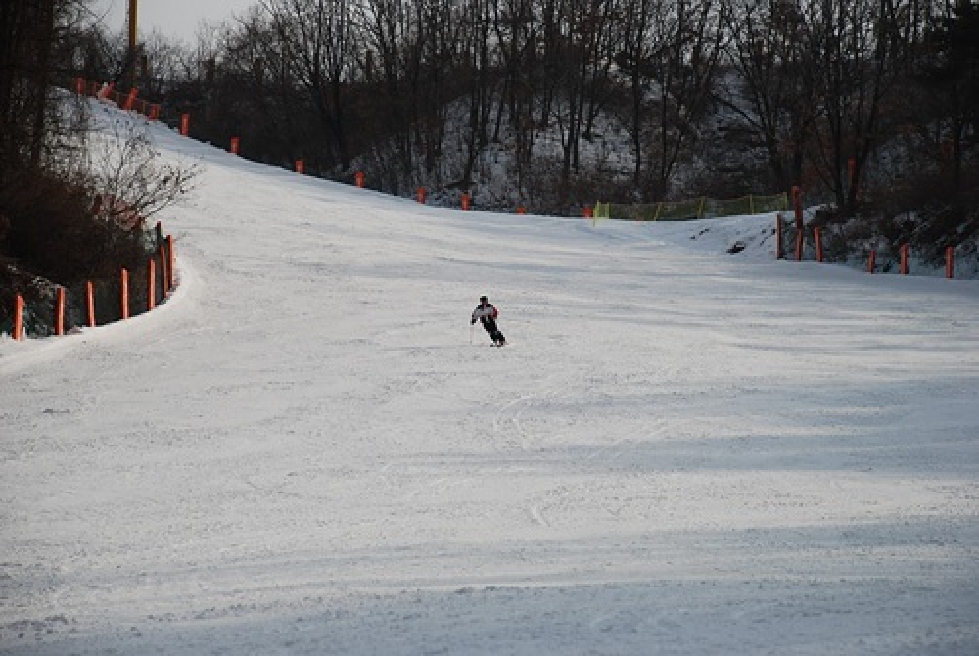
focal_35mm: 142
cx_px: 490
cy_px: 328
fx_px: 3881
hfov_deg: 14.4
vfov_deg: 9.7
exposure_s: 1/640
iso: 100
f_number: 5.6
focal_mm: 95
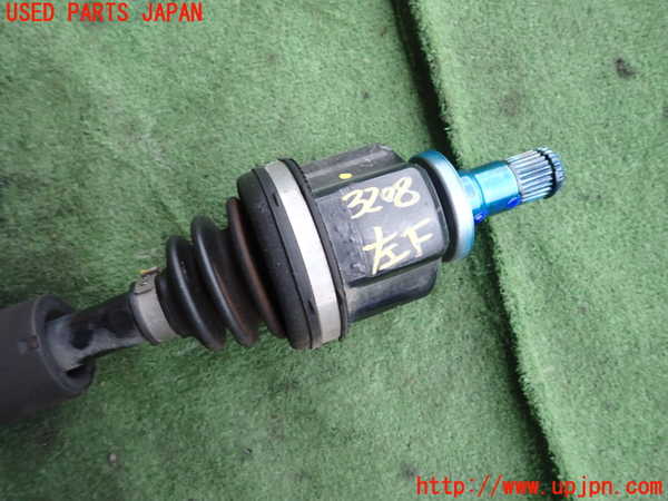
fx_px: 482
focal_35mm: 25
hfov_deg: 69.4
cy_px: 250
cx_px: 334
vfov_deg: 54.9
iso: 200
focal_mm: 4.5
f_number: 2
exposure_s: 1/40
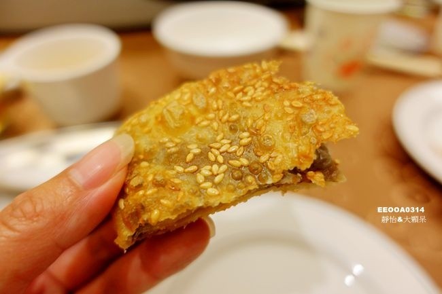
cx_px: 221
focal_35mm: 24
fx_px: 295
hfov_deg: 73.8
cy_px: 147
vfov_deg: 53.1
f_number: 1.8
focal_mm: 8.8
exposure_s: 1/30
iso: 160
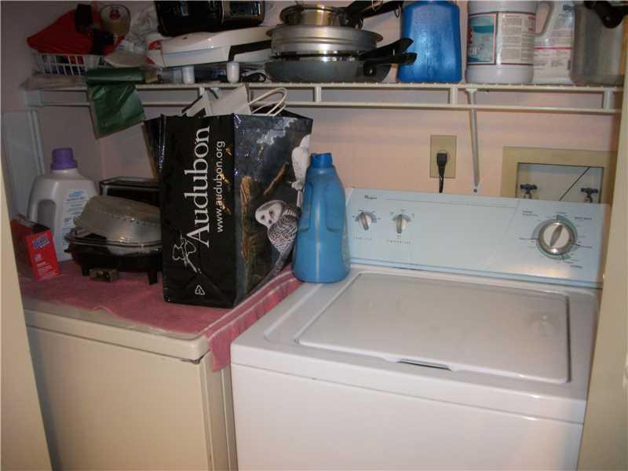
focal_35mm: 32
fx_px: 581
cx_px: 314
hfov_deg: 56.8
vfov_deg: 44.2
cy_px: 236
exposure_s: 1/30
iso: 160
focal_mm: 5.7
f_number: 2.9
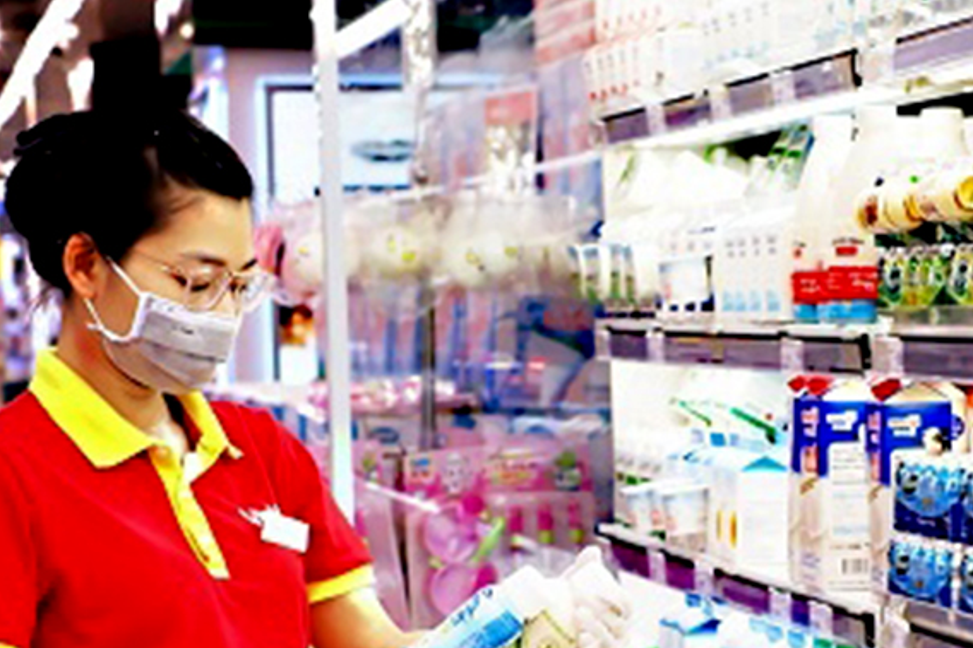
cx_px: 678
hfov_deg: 18.2
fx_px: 3025
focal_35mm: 112
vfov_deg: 12.1
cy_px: 572
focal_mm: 35
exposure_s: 1/150
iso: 400
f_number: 4
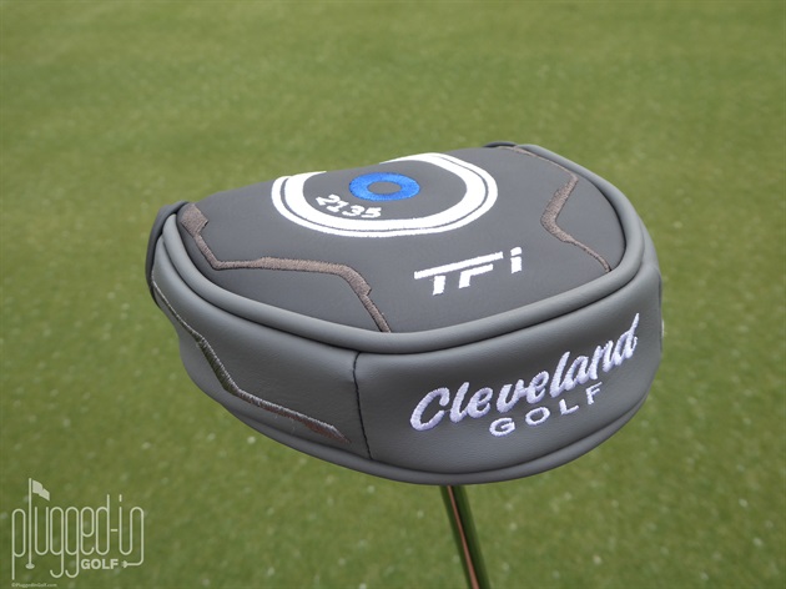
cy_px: 294
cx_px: 393
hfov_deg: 44.8
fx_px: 953
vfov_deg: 34.3
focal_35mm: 42
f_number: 3.8
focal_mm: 7.2
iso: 80
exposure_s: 1/400
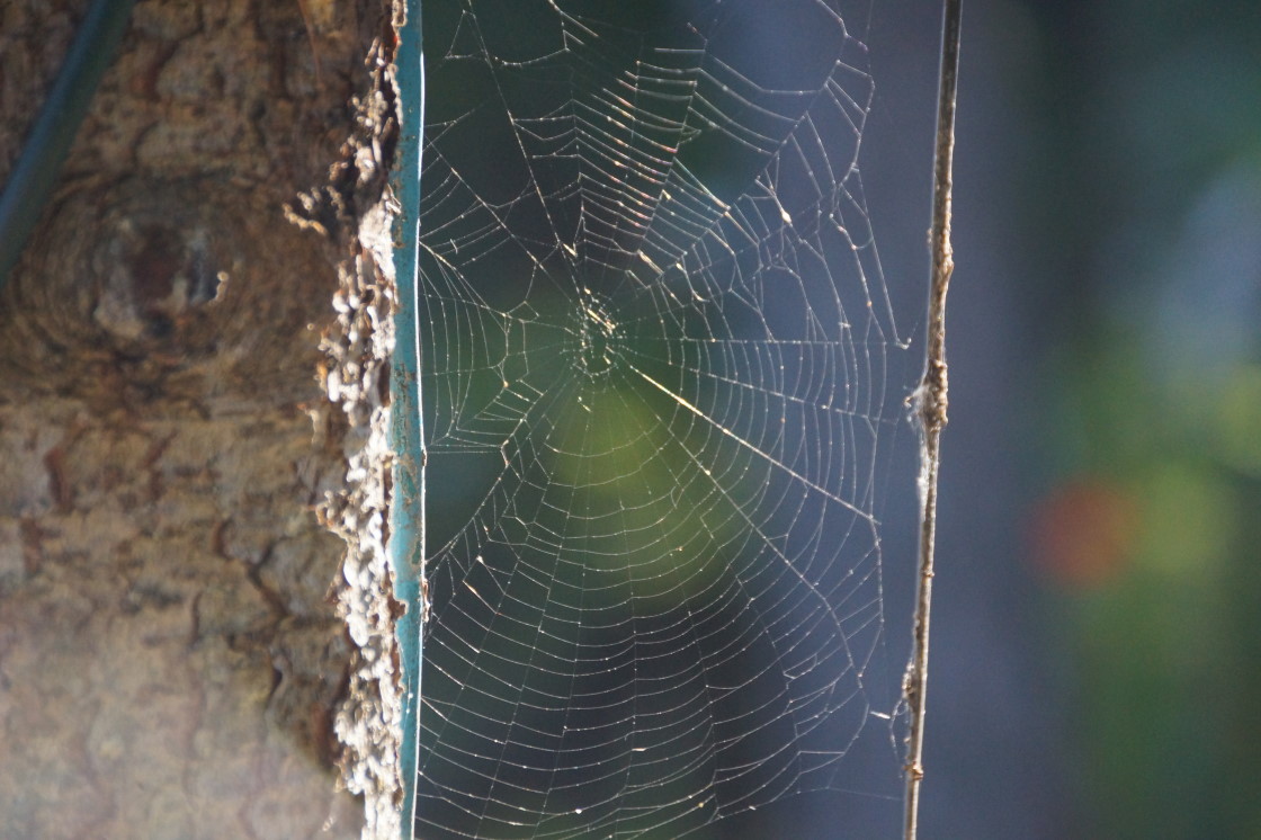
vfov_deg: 3.7
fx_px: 13131
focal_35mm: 375
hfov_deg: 5.5
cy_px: 420
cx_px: 630
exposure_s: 1/250
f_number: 6.3
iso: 1600
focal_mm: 250
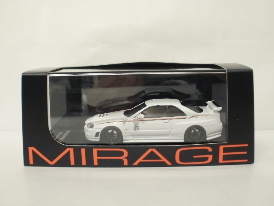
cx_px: 137
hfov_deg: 42.9
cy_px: 103
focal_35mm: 44
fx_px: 348
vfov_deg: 32.9
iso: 125
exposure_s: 1/10
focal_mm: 7.7
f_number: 4
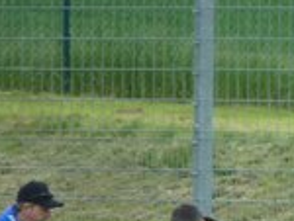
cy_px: 494
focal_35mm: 1398
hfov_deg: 1.4
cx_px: 674
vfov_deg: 1.1
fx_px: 11892
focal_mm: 49.2
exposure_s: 1/125
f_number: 4.9
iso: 80
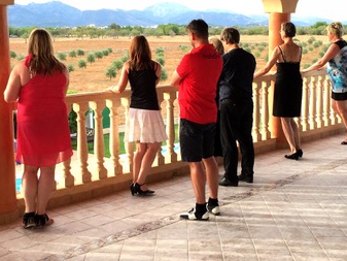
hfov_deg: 34.9
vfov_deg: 26.5
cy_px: 106
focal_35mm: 55
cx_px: 178
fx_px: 552
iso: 32
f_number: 2.2
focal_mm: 4.15
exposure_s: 1/207
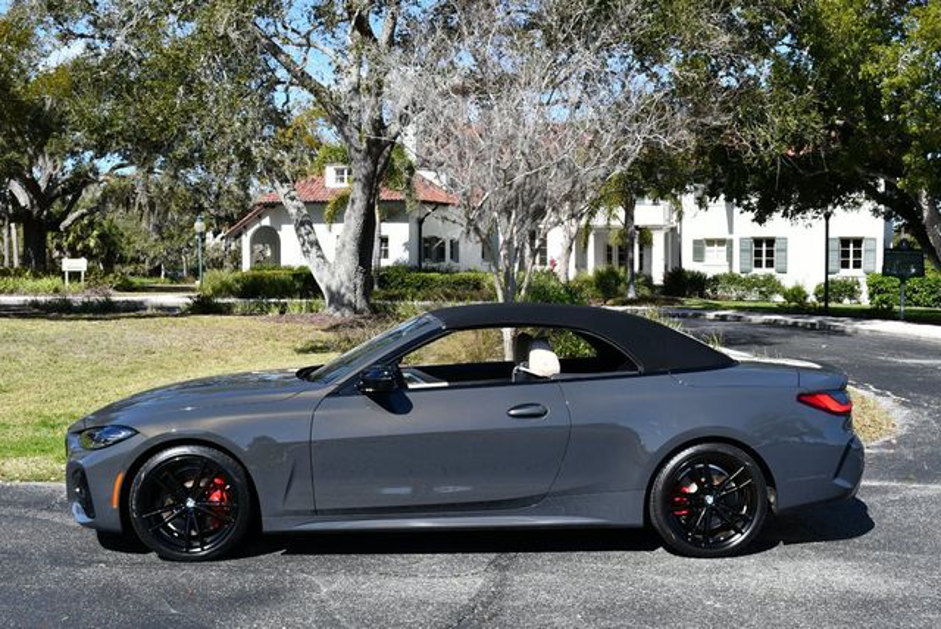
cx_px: 470
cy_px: 314
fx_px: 1151
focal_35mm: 44
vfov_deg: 30.6
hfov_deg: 44.5
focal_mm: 22
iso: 100
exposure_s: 1/250
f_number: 8
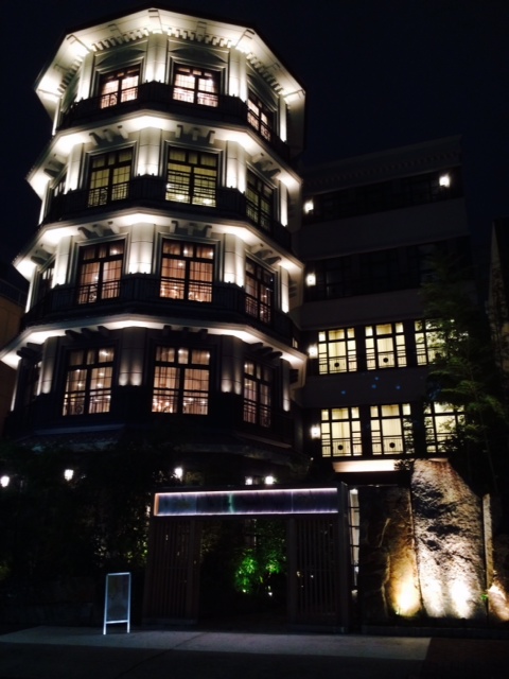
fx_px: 588
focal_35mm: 30
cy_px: 340
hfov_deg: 46.8
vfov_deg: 60.0
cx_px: 254
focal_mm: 4.12
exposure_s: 1/17
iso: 320
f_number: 2.2
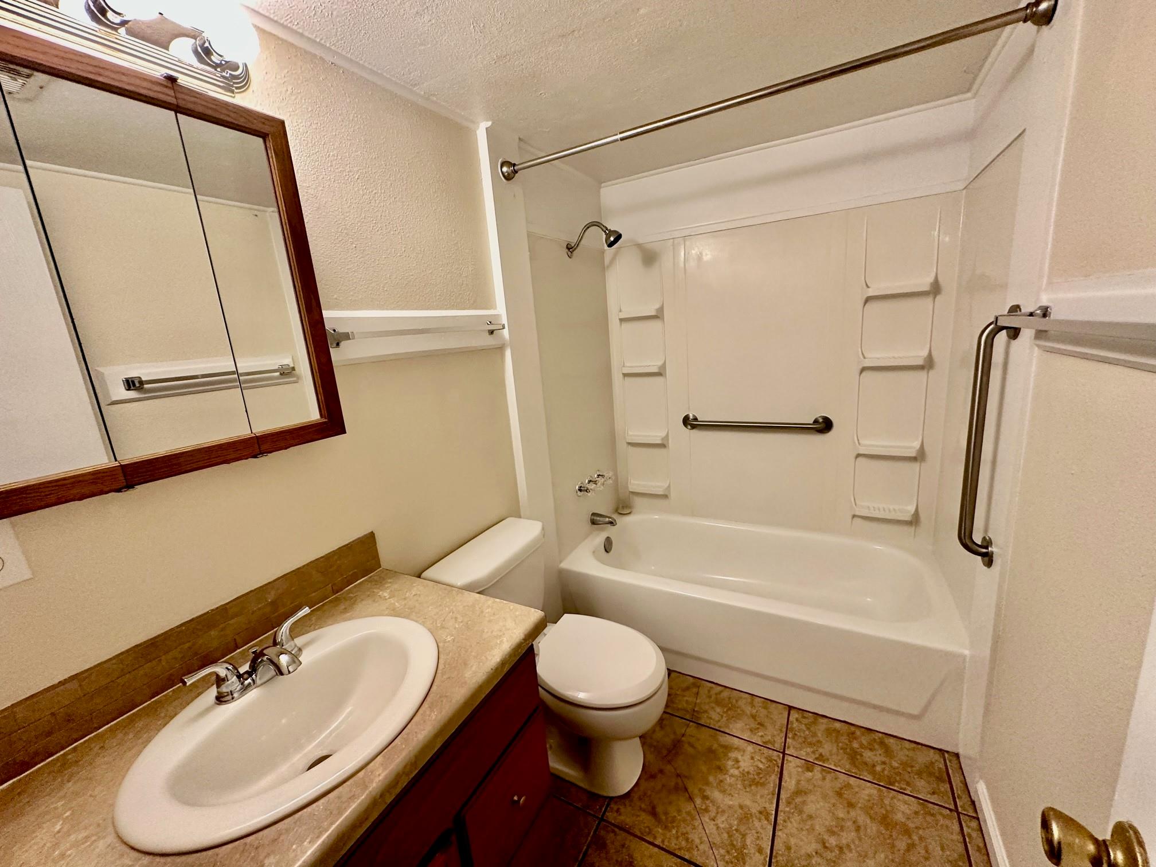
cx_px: 578
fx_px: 468
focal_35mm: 14
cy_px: 434
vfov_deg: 85.7
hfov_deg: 102.1
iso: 250
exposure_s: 1/120
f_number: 2.2
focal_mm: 2.22
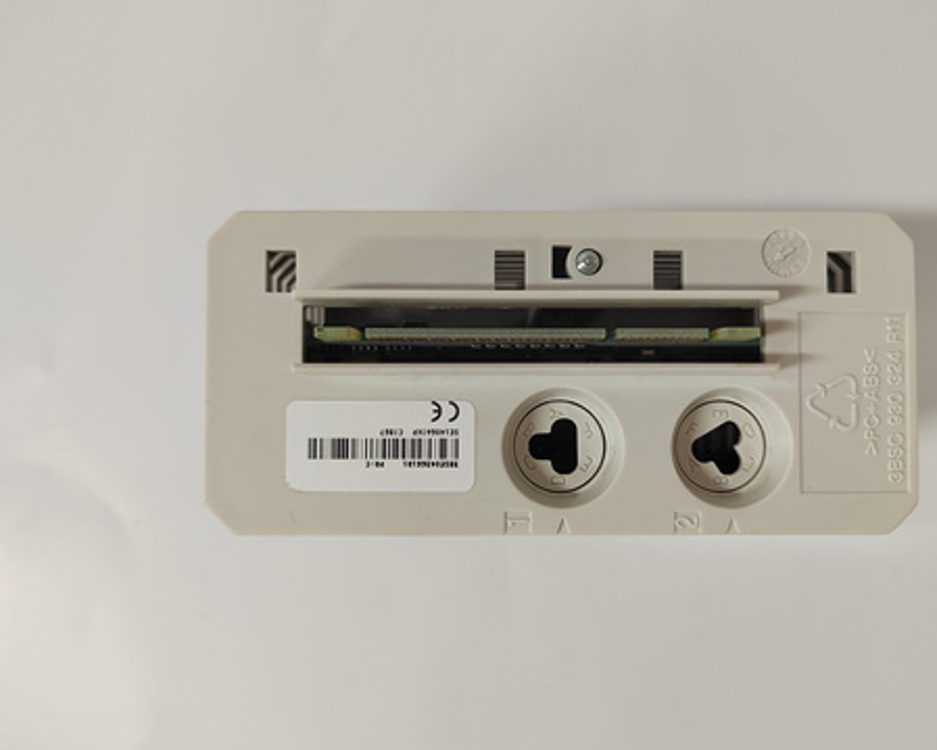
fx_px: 693
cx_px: 505
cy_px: 385
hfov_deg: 68.0
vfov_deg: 56.8
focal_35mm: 25
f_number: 1.9
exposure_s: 1/120
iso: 2772
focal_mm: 5.52
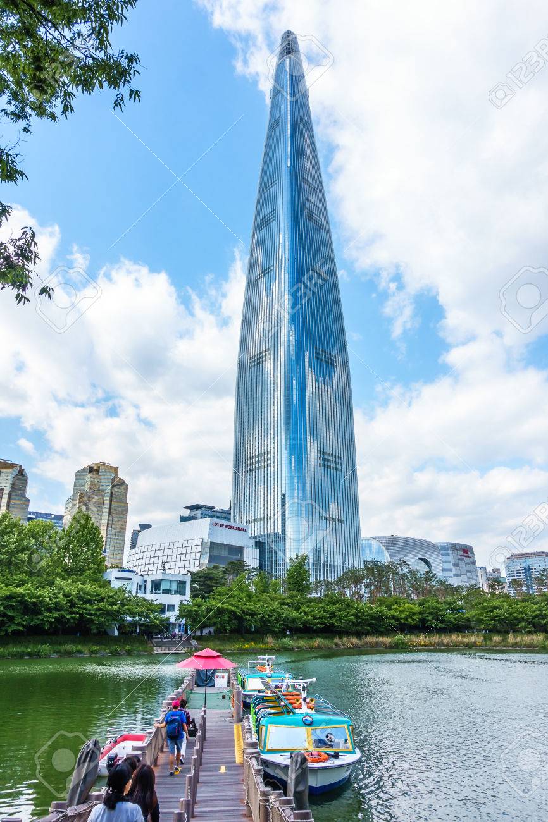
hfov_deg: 53.1
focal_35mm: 24
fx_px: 548
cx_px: 274
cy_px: 411
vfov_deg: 73.8
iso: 160
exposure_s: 1/250
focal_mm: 8.8
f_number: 8
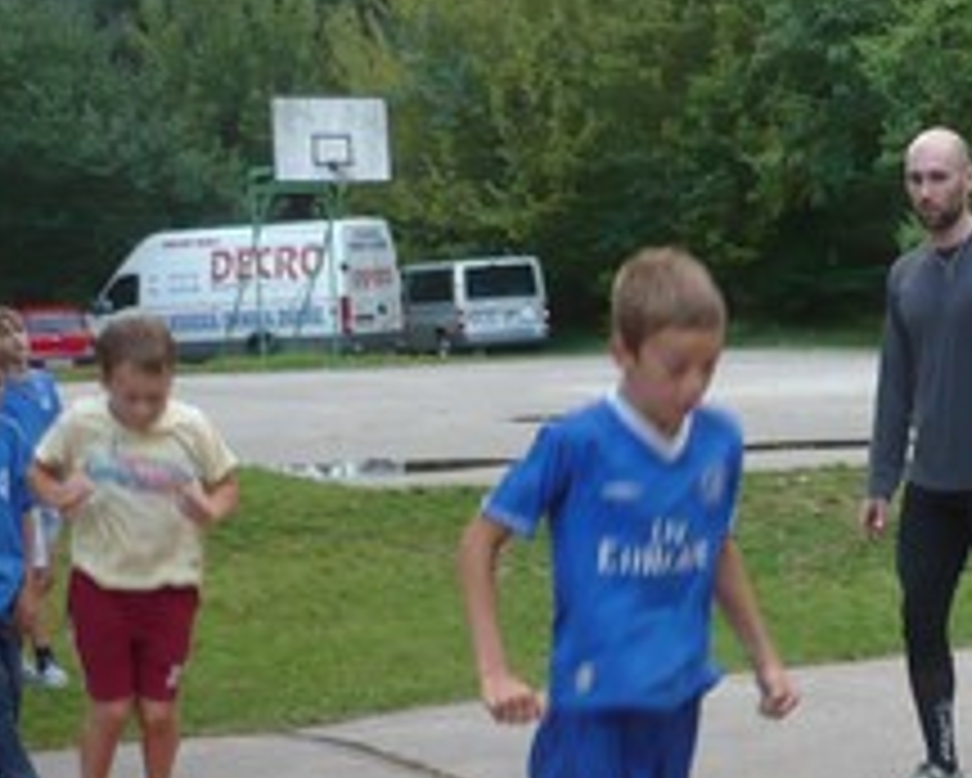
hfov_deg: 19.6
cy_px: 845
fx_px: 2734
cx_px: 940
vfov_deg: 15.8
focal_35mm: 95
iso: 100
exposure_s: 1/80
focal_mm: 5.8
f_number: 2.8
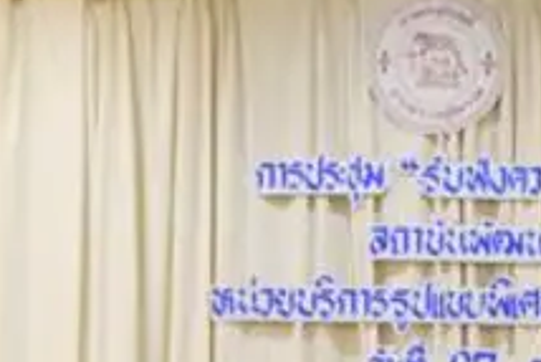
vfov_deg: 7.8
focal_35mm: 171
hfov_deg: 11.9
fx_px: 2571
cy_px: 628
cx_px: 483
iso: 2500
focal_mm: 31
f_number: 4.7
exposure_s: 1/15
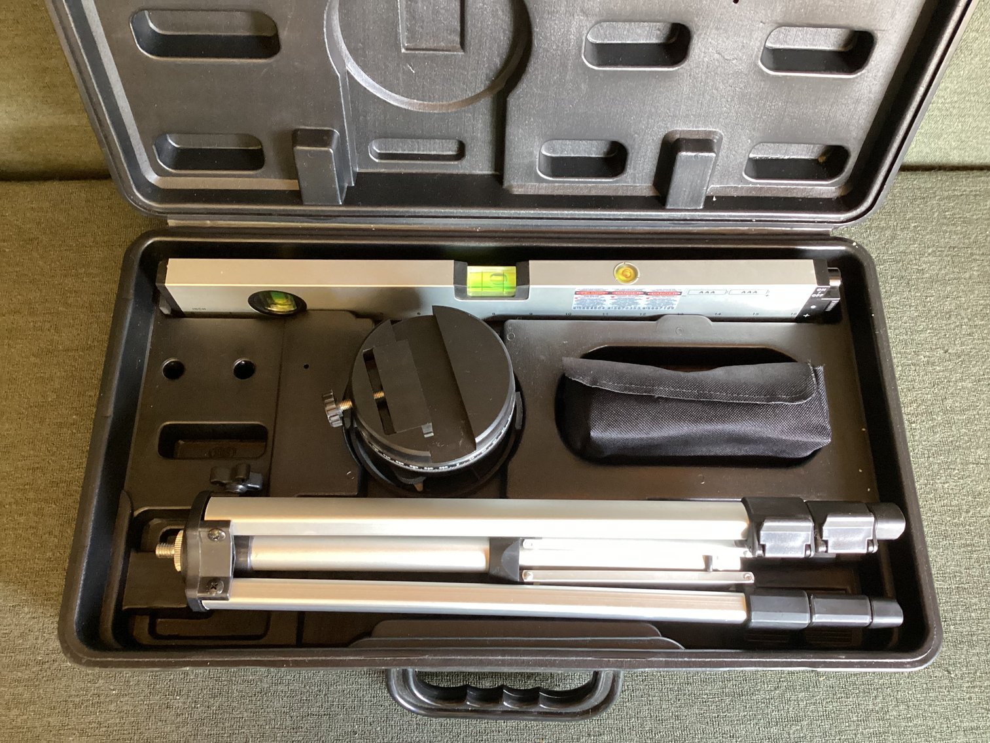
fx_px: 887
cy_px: 372
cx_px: 495
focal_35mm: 31
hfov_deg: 58.3
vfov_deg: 45.4
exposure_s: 1/50
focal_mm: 3.3
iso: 320
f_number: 2.4
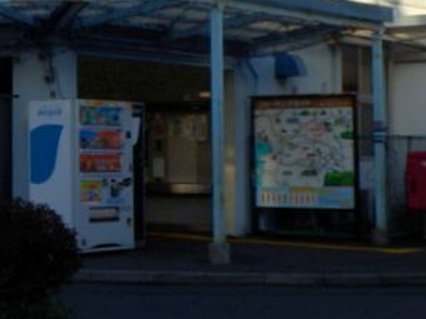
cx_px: -110
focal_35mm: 117
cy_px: 83
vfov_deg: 12.6
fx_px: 1439
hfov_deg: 16.1
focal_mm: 7.4
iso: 80
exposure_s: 1/640
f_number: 4
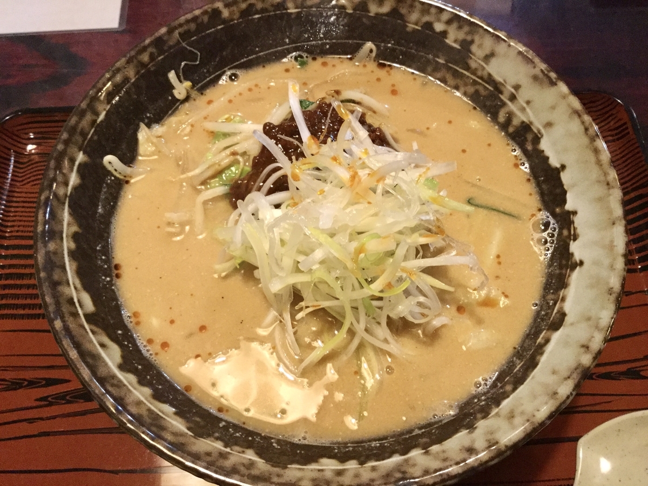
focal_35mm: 31
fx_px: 580
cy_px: 243
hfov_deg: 58.4
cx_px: 324
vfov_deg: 45.4
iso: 250
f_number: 2.4
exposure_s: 1/15
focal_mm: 3.3
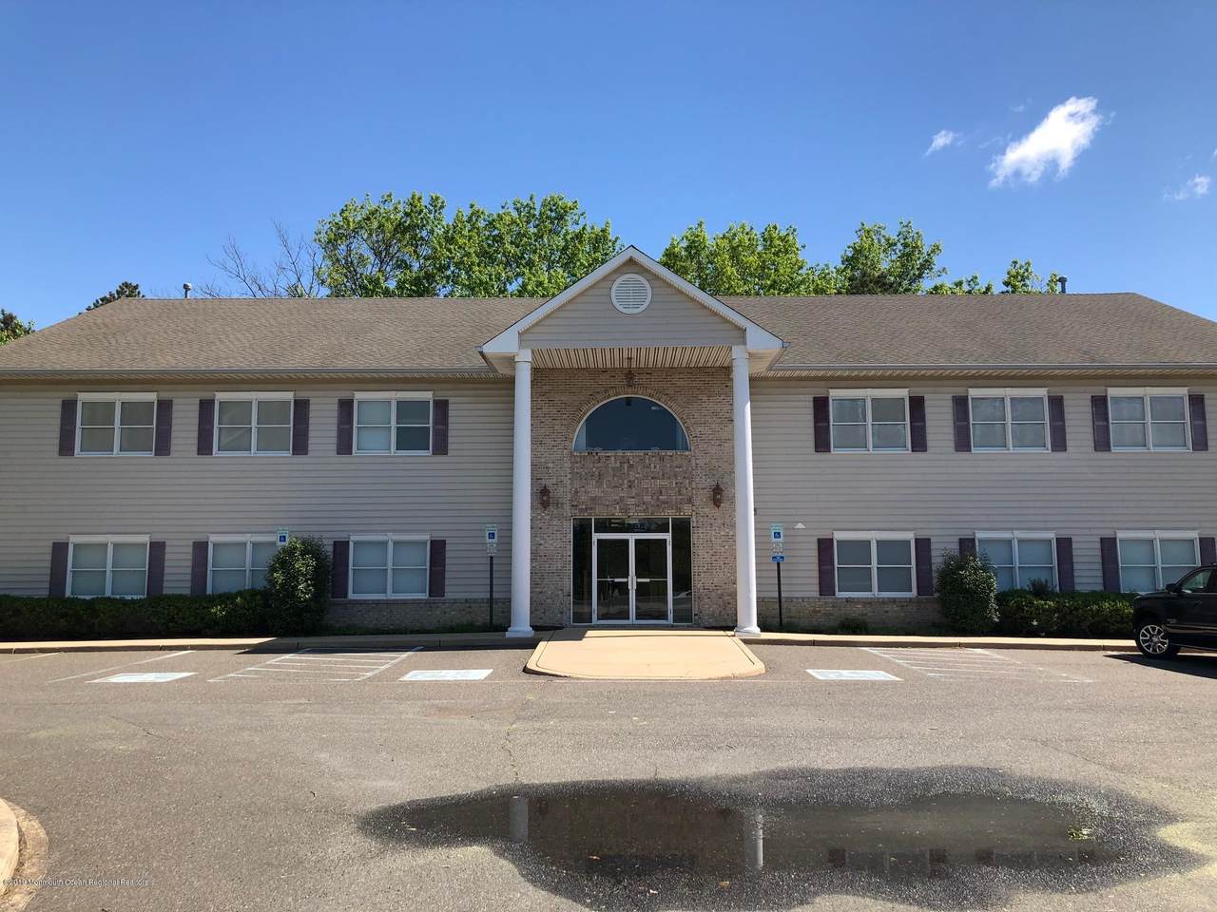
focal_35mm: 28
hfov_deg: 63.4
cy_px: 456
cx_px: 608
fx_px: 984
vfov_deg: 49.7
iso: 20
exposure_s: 1/1412
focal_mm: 3.99
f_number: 1.8
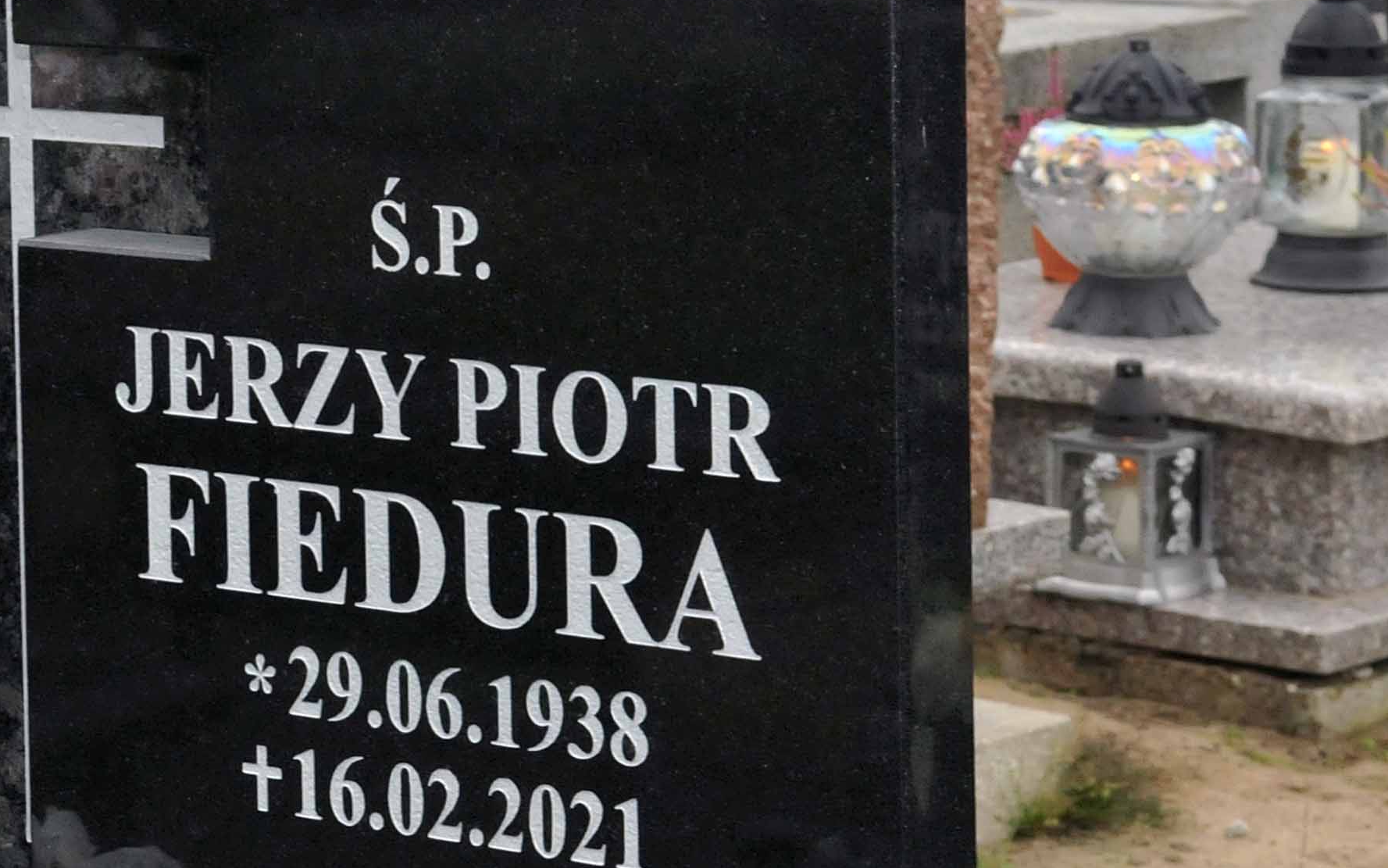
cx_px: 34
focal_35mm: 140
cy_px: 763
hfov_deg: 14.7
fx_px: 5296
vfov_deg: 9.3
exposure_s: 1/250
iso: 800
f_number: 8
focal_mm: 38
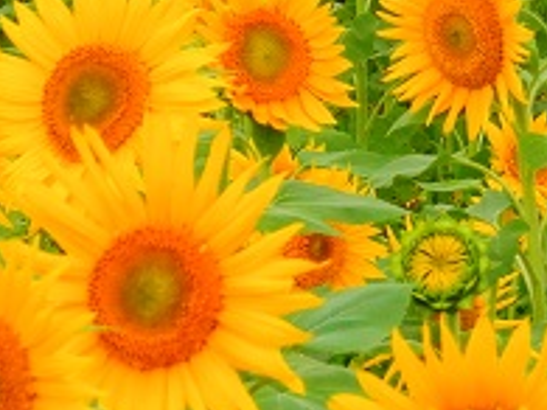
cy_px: -3
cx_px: 640
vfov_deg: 2.8
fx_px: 8512
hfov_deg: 3.7
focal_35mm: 539
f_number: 5.4
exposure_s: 1/250
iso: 80
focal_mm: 25.1
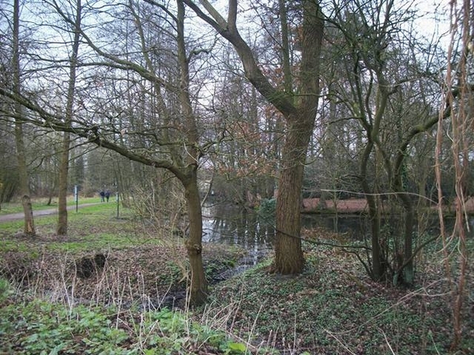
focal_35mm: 32
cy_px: 178
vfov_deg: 44.2
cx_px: 237
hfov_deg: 56.8
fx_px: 438
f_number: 2.9
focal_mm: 5.7
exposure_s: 1/100
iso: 80
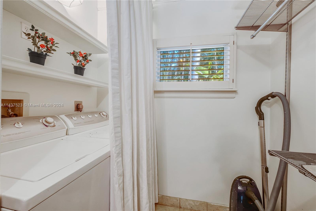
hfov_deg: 100.4
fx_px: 132
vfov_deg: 77.3
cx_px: 158
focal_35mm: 15
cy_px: 106
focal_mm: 10
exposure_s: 1/30
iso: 800
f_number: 8
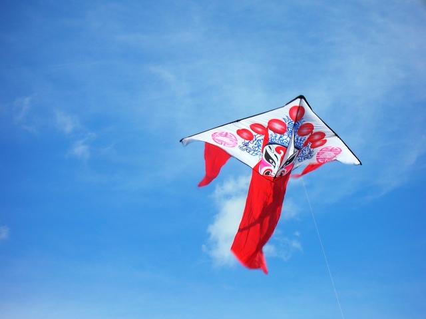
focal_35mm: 102
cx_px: 213
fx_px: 1254
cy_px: 160
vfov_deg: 14.5
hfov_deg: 19.3
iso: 50
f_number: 8.2
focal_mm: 17.1
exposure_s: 1/145
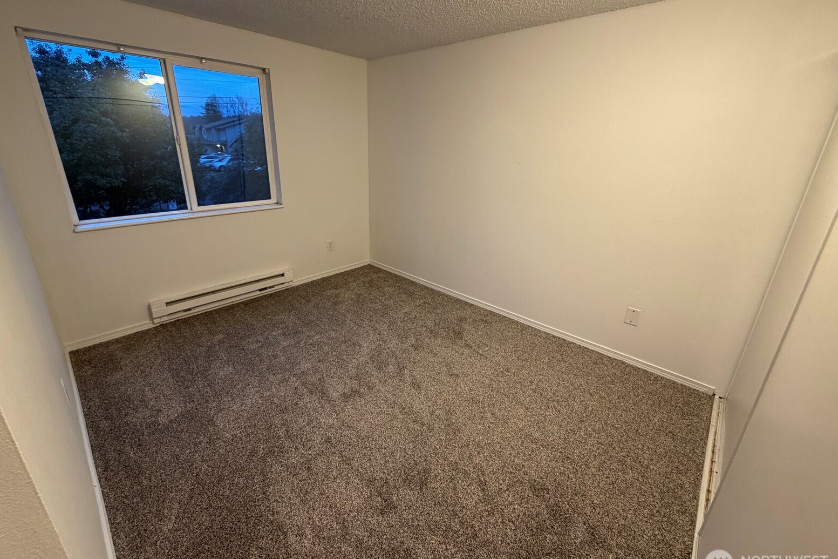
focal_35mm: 15
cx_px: 413
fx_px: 349
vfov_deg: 77.2
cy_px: 262
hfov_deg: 100.4
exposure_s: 1/60
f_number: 2.2
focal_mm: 2.22
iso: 250
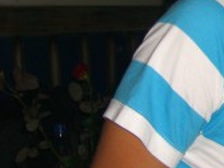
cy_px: 59
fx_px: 880
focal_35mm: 136
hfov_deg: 13.5
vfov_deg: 10.9
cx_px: 360
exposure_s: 1/60
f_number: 2.8
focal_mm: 7.9
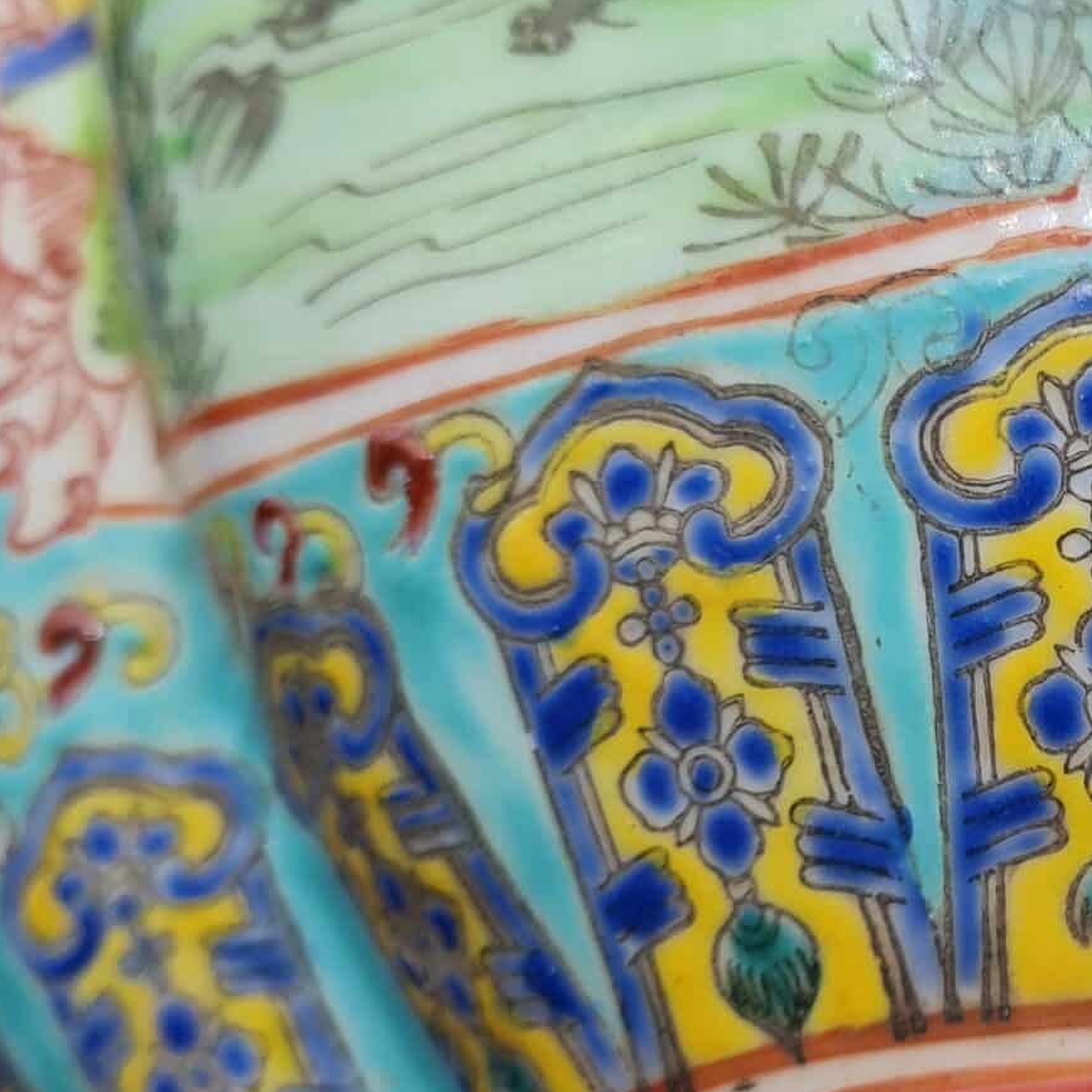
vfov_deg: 25.3
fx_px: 2427
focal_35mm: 68
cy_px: 663
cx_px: 1168
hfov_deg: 23.9
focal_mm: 5.4
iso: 50
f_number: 1.8
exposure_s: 1/483
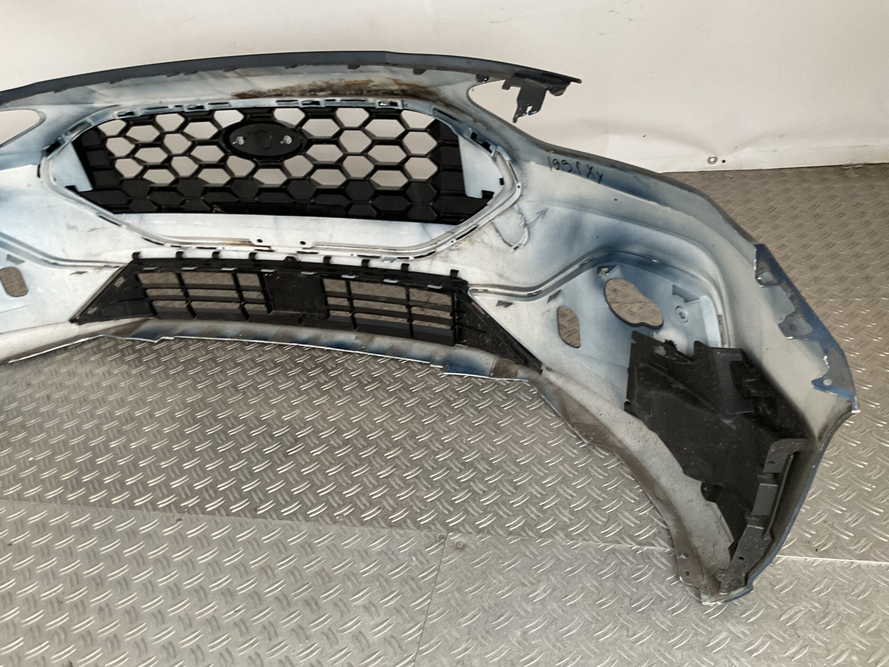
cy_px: 334
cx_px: 444
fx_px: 745
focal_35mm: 29
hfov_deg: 61.7
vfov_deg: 48.2
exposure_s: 1/50
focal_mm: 3
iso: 100
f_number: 1.8
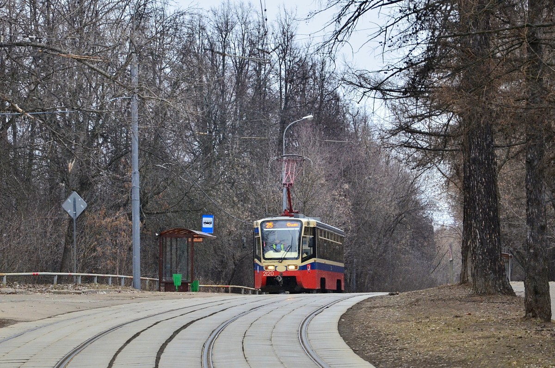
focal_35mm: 105
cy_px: 184
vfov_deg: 13.0
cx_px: 278
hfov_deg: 19.5
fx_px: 1616
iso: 800
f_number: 4
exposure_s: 1/800
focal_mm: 70
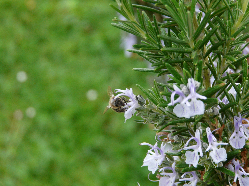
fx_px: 993
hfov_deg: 14.3
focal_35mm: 138
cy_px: 93
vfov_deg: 10.7
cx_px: 124
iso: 200
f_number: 4
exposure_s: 1/250
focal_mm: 22.6
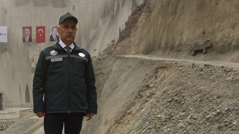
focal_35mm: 54
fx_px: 342
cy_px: 95
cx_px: 46
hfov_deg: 37.1
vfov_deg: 22.1
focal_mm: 30
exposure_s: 1/400
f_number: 10
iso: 800
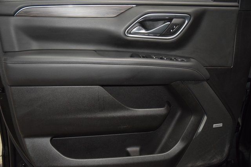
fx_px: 262
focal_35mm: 38
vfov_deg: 35.5
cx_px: 126
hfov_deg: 51.3
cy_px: 84
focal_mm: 25
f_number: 3.8
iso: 2500
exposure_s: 1/125
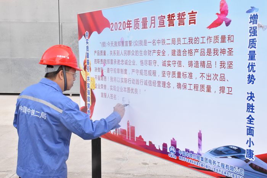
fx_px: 389
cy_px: 89
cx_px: 134
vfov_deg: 25.8
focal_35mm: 52
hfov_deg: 37.8
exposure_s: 1/30
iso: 2500
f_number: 29
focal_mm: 35
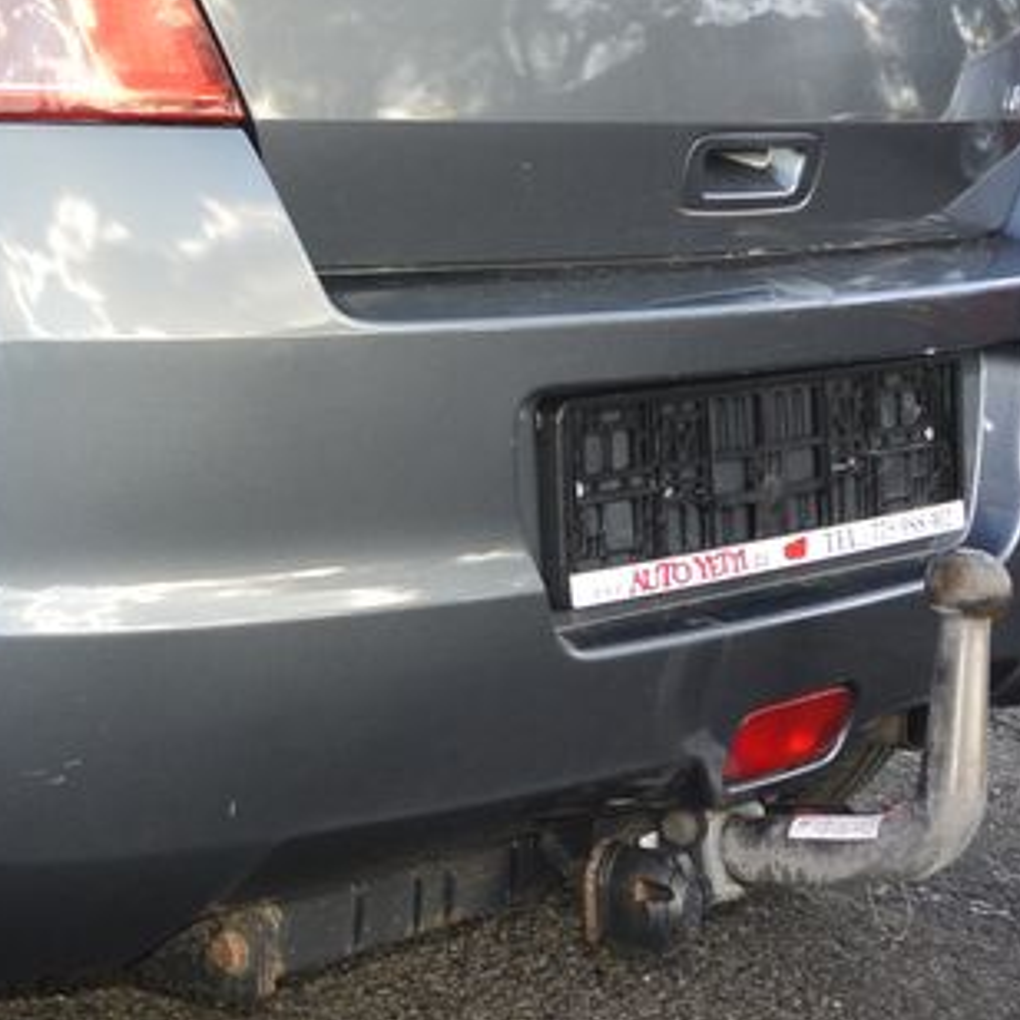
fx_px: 2734
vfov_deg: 20.9
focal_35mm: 82
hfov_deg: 19.2
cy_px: 204
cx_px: -391
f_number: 4
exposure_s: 1/250
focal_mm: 11
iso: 160
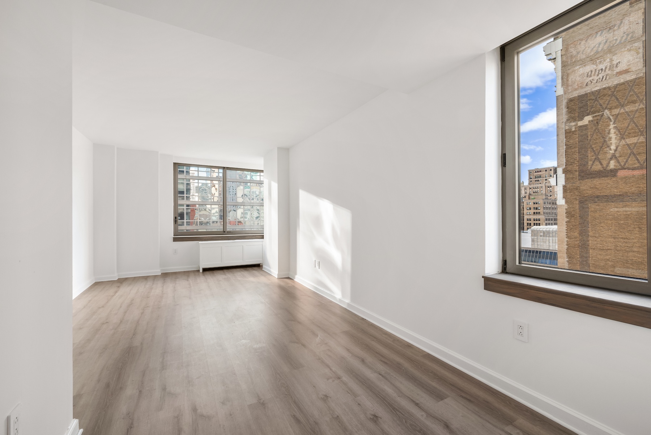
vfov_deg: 77.4
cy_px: 218
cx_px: 326
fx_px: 271
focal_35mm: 15
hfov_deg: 100.4
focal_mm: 15
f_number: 11
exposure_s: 1/2
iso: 400
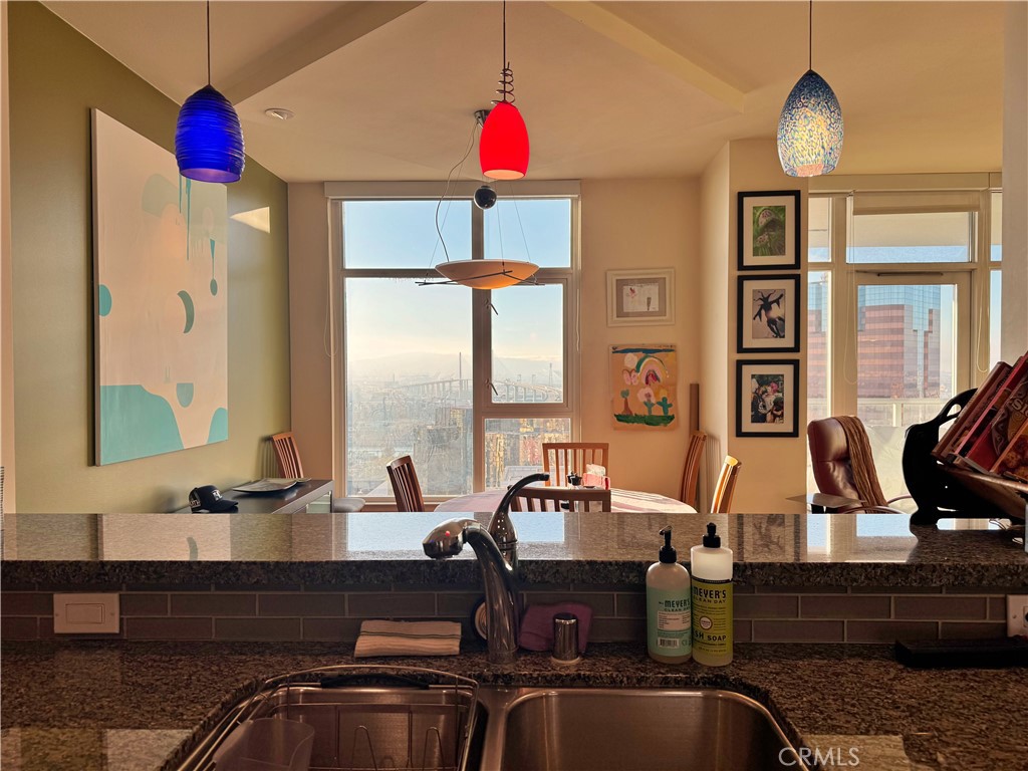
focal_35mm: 24
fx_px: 713
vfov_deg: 56.8
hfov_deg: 71.6
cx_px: 514
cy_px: 386
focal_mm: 6.76
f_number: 1.78
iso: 80
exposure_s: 1/756
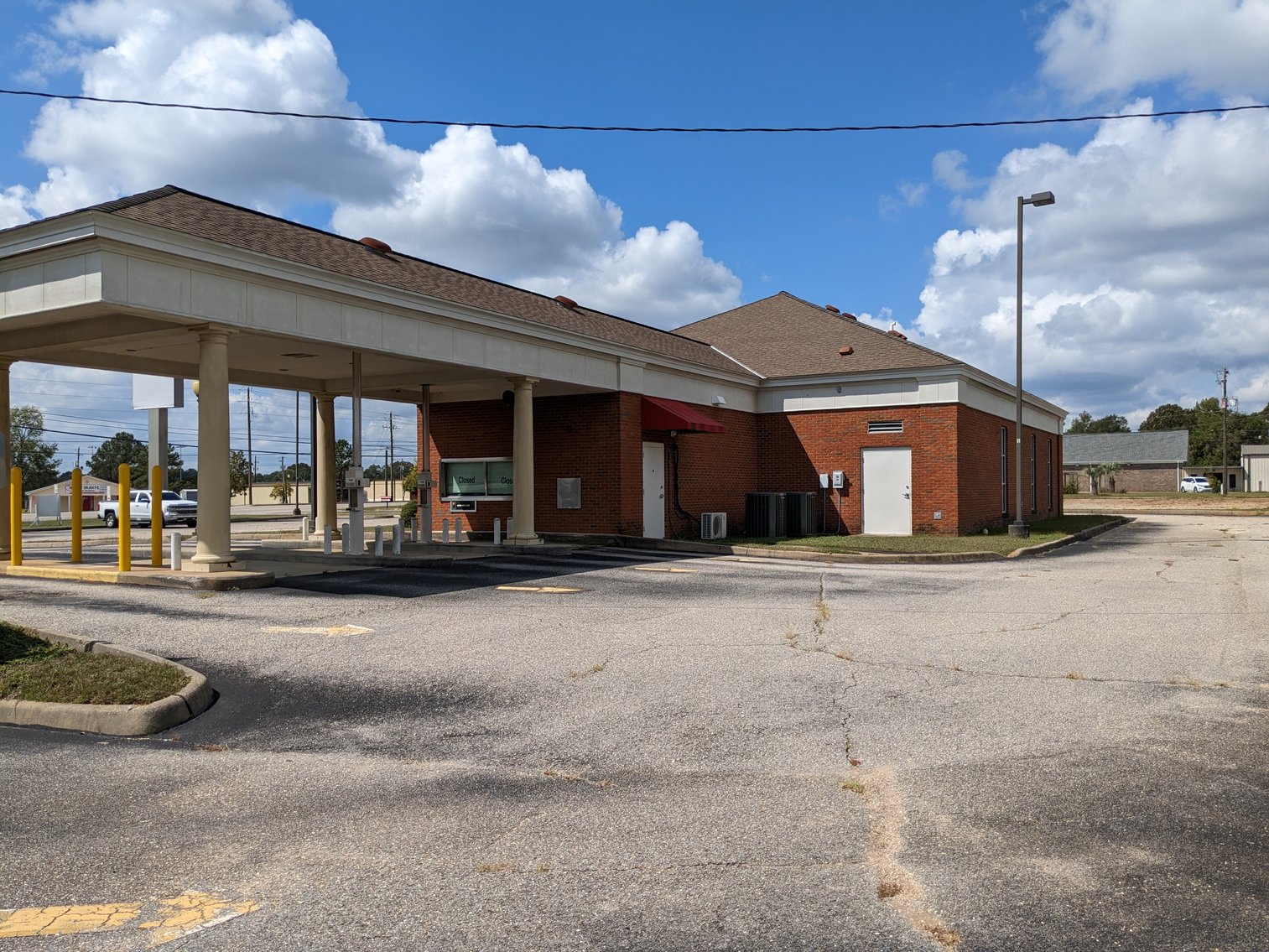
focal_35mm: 27
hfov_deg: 65.3
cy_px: 476
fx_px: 990
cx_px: 634
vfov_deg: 51.4
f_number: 1.73
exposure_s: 1/5848
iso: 59
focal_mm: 4.38
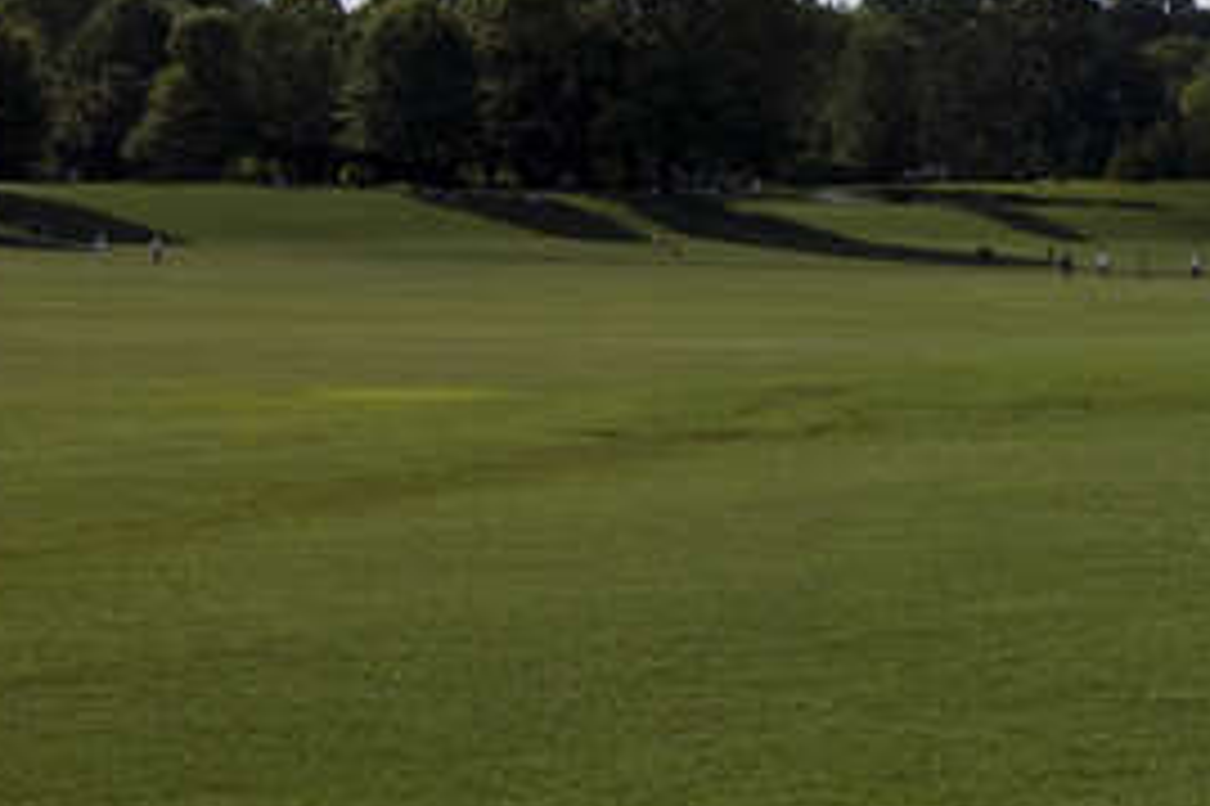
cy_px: -86
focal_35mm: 107
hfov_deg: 17.7
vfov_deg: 12.6
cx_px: 1660
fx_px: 3594
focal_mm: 24
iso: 200
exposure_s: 1/400
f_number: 10
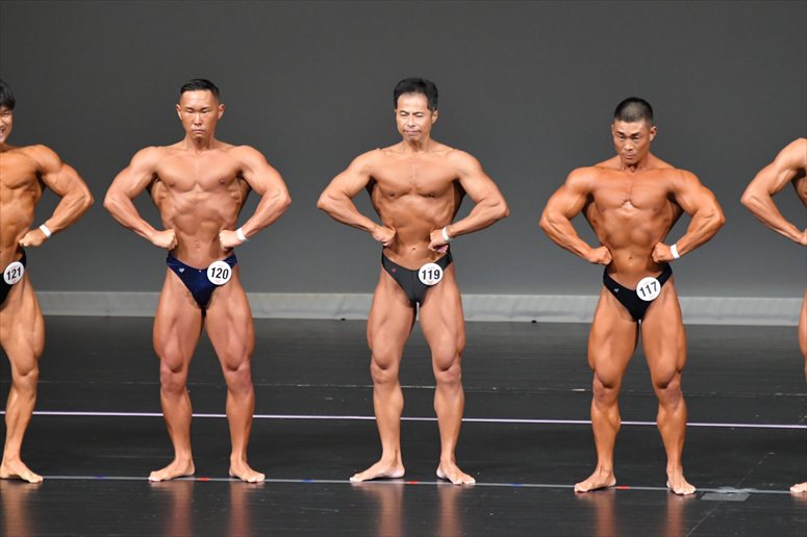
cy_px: 268
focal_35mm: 315
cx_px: 404
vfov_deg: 4.4
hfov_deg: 6.5
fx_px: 7058
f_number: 5.6
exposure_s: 1/400
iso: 5000
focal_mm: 210
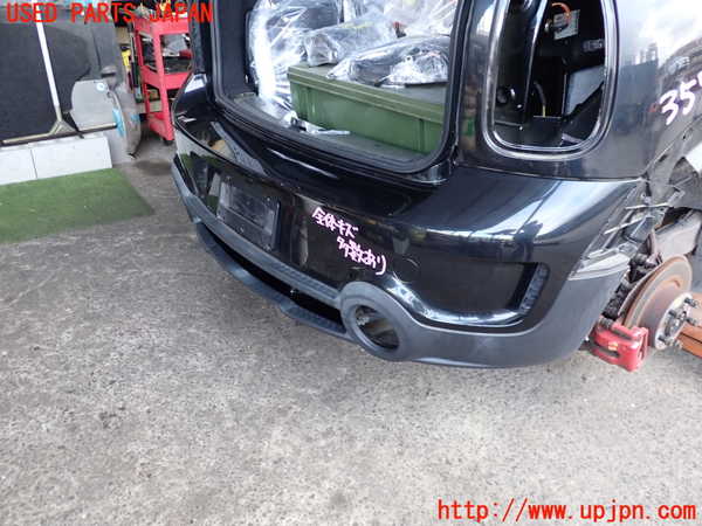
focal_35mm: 30
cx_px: 351
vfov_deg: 46.8
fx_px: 608
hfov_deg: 60.0
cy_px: 263
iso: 200
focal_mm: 5.4
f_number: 2.3
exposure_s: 1/60
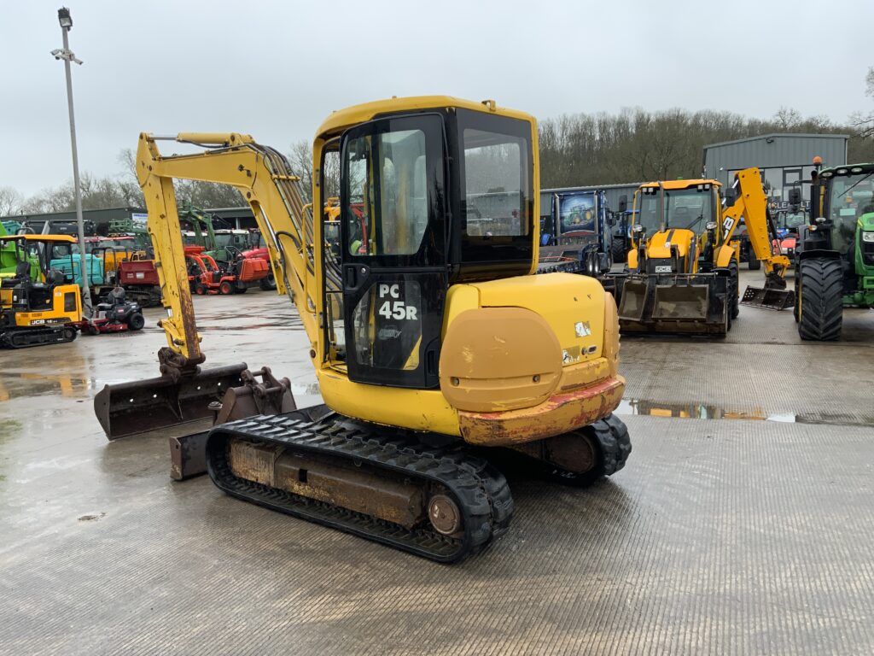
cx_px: 437
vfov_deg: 48.2
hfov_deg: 61.7
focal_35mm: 29
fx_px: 732
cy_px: 328
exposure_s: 1/156
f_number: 1.8
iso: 16
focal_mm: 3
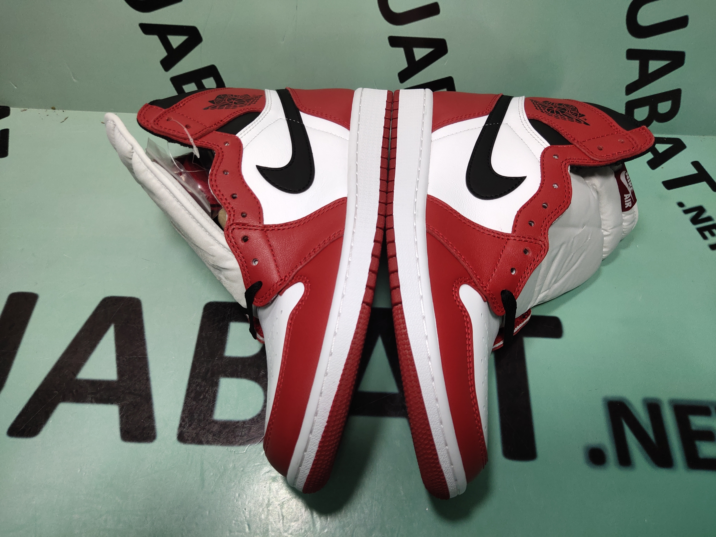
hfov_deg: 60.0
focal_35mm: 30
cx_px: 358
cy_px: 268
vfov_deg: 46.8
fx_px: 621
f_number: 1.79
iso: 71
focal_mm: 4.35
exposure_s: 1/100
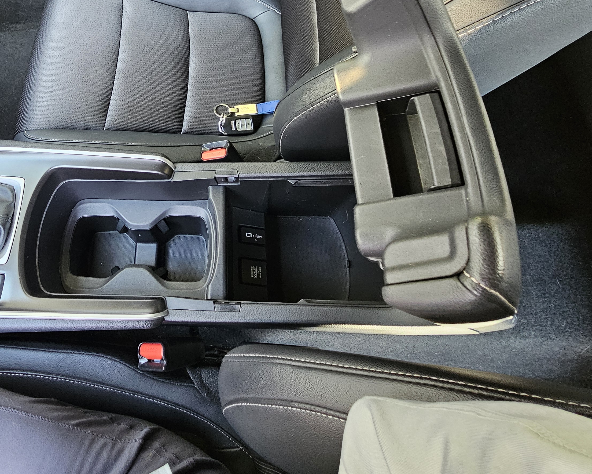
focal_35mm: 23
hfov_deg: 69.3
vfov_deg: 57.9
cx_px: 171
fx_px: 403
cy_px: 121
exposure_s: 1/60
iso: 400
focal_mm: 2.2
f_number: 2.2
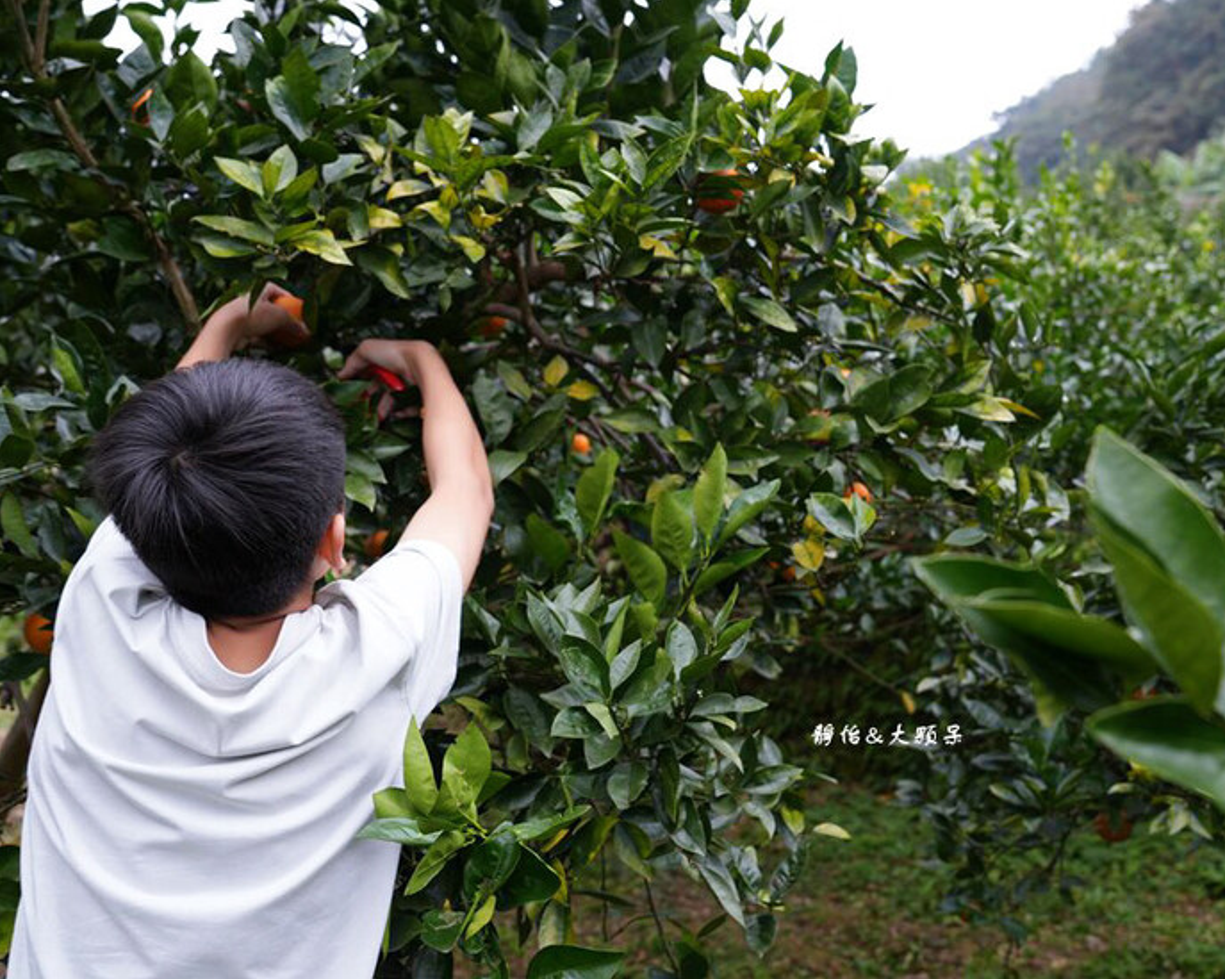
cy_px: 476
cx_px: 629
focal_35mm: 36
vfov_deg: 41.1
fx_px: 1305
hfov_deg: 50.3
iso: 320
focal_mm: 31
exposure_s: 1/60
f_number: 5
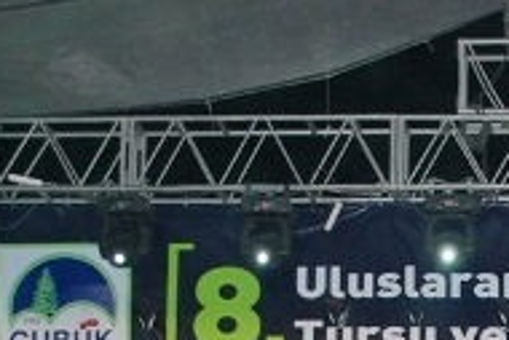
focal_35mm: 111
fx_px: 1571
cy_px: 570
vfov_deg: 11.6
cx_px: 501
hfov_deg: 18.0
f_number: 4
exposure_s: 1/60
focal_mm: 22
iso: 640
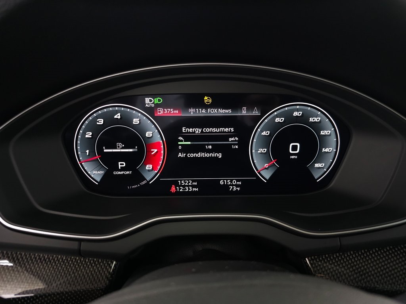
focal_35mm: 23
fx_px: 270
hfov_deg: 74.0
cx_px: 203
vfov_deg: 58.8
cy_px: 152
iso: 320
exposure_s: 1/40
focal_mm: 6.3
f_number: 1.7
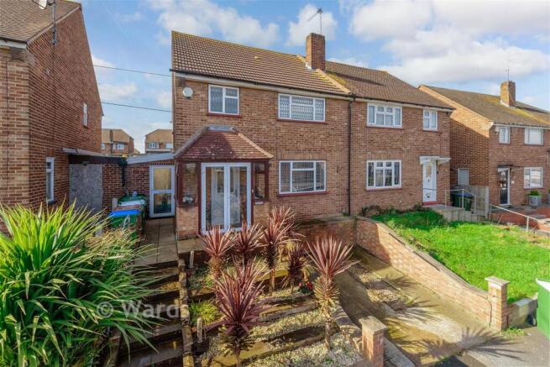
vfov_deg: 81.2
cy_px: 184
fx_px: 214
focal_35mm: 14
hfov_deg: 104.2
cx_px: 275
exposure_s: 1/250
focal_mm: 14
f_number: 8
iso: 400
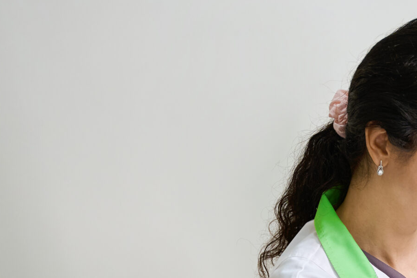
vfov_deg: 9.6
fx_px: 1614
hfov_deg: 14.5
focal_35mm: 139
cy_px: 382
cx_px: 411
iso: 800
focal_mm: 49.1
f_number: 2.8
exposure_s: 1/250
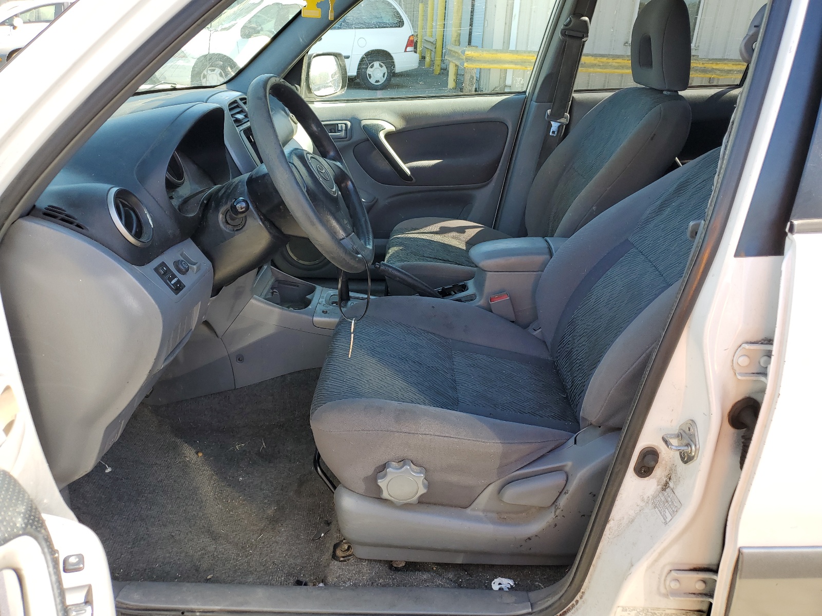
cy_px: 308
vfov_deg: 53.1
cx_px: 411
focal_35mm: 26
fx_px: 617
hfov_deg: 67.3
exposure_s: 1/345
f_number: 1.5
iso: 50
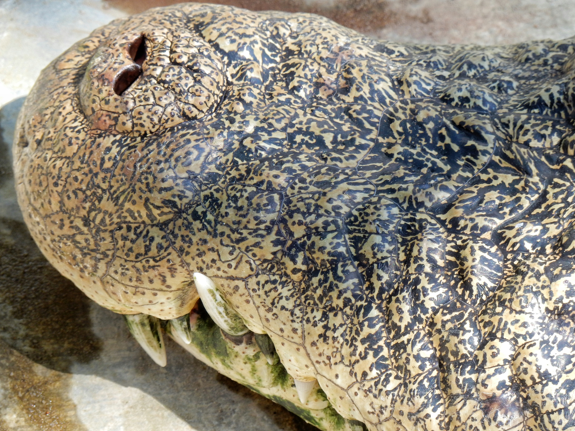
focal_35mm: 451
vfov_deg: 3.3
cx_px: 288
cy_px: 215
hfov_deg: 4.4
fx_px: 7491
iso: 160
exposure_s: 1/60
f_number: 6.3
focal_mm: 80.3
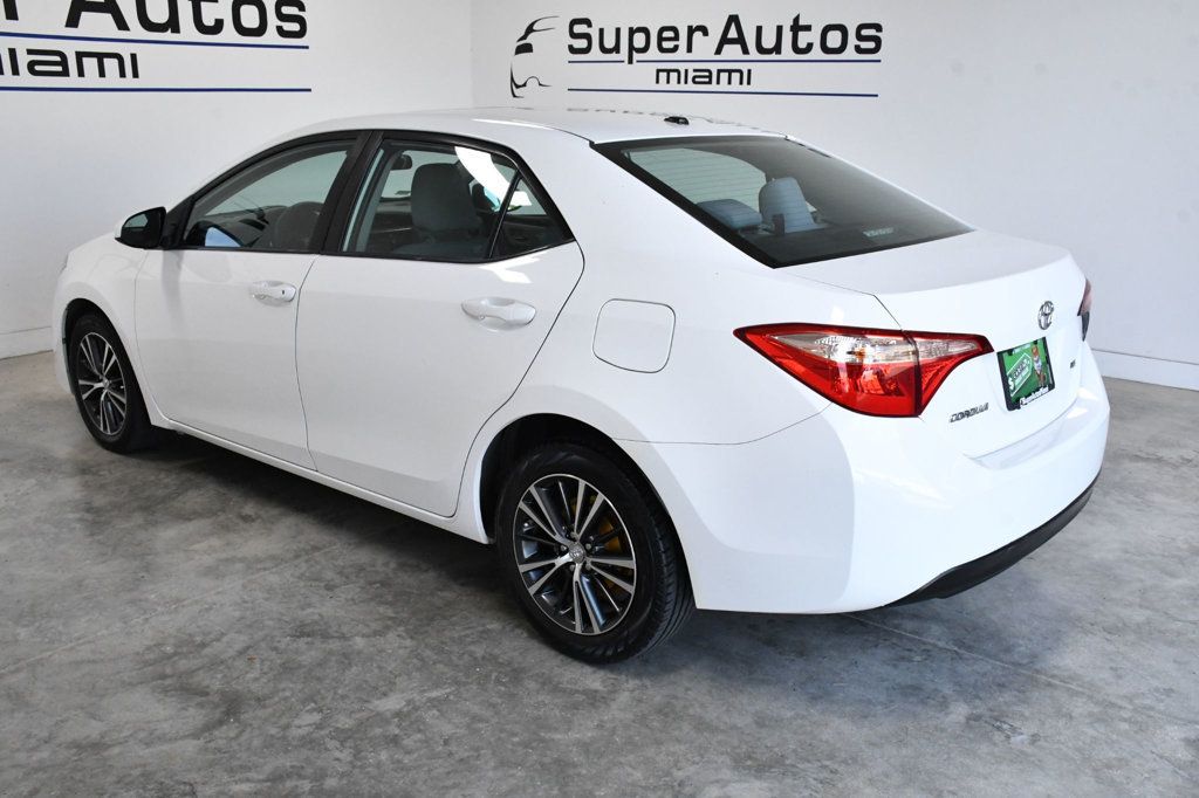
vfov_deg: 38.9
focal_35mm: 34
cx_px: 600
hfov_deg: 55.8
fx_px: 1132
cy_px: 399
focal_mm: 23
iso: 2500
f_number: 10
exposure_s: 1/400
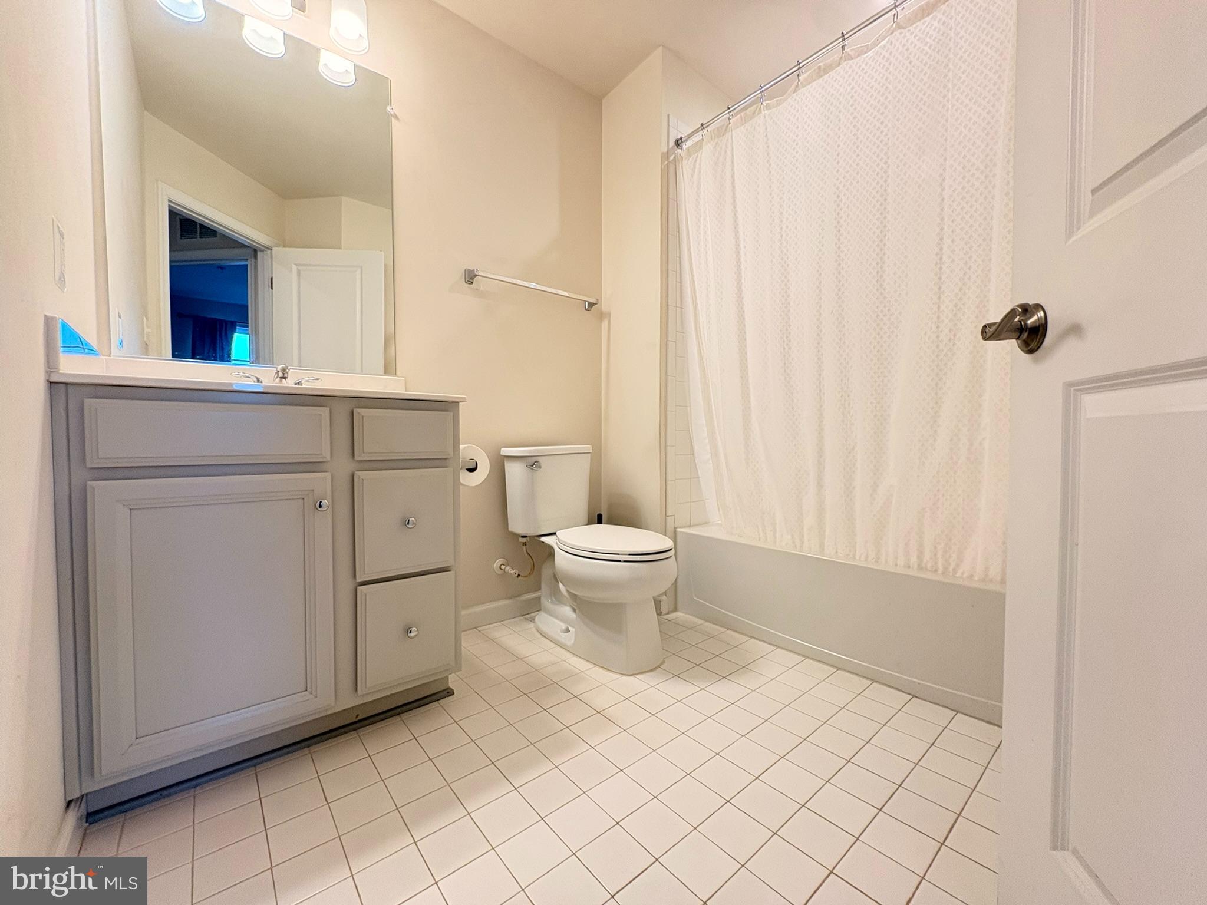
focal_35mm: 14
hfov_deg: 102.1
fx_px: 488
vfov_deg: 85.7
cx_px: 604
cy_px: 452
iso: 200
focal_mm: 2.22
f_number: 2.2
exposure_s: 1/77
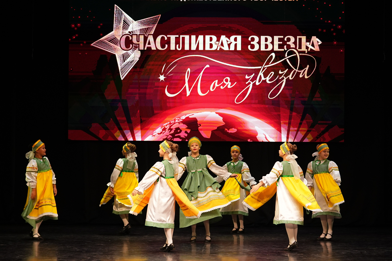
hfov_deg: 18.4
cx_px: 196
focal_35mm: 111
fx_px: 1209
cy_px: 130
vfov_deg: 12.3
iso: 1000
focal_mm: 74
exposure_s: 1/400
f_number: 2.8
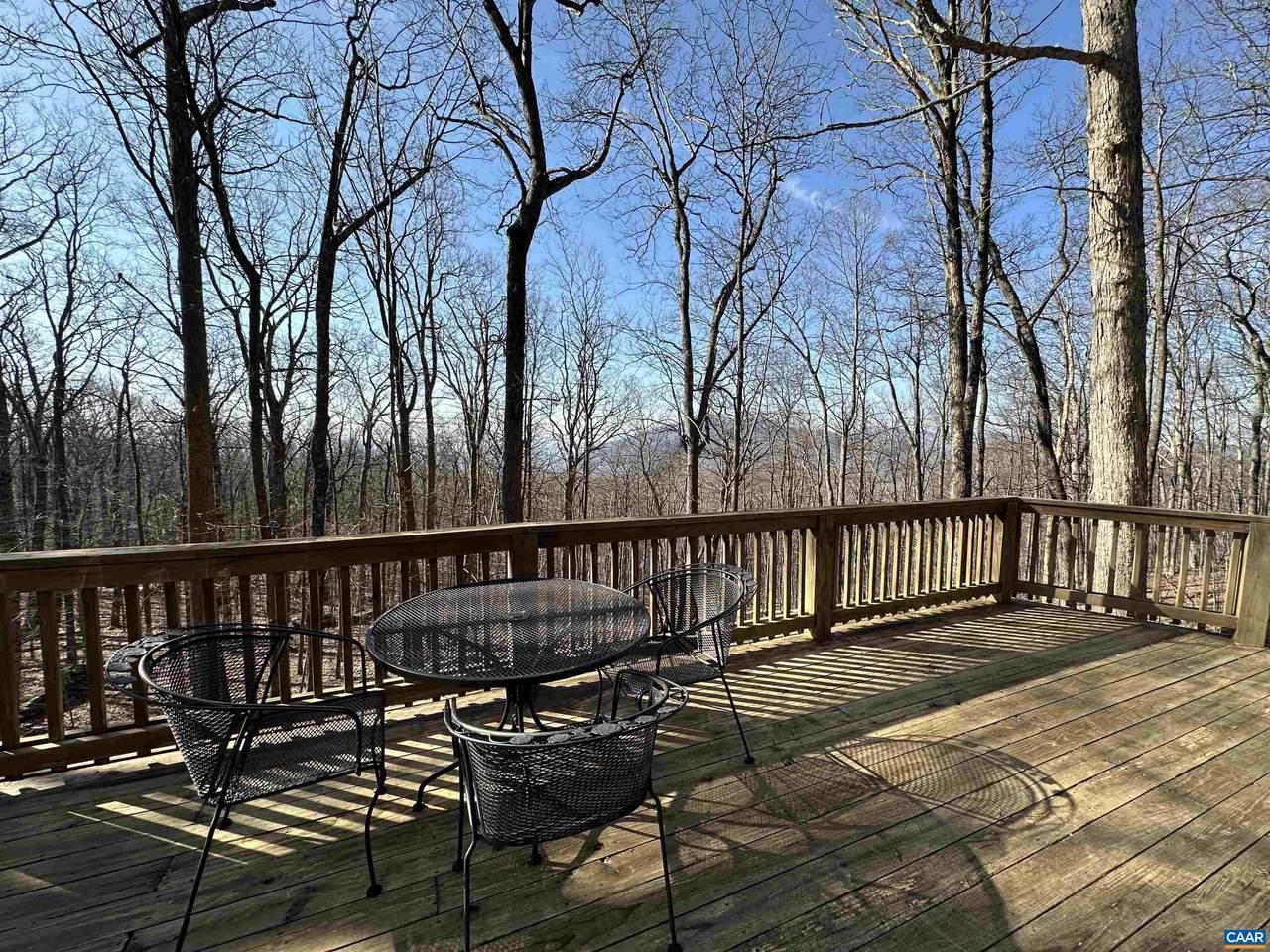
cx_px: 635
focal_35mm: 14
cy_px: 476
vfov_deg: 85.7
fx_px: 514
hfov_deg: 102.1
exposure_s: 1/932
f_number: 2.2
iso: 40
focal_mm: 2.22
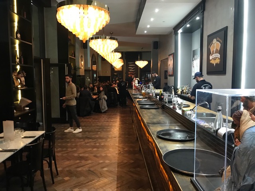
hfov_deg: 63.4
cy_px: 96
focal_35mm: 28
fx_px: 206
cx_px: 128
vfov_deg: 49.7
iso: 100
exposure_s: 1/16
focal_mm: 3.99
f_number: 1.8
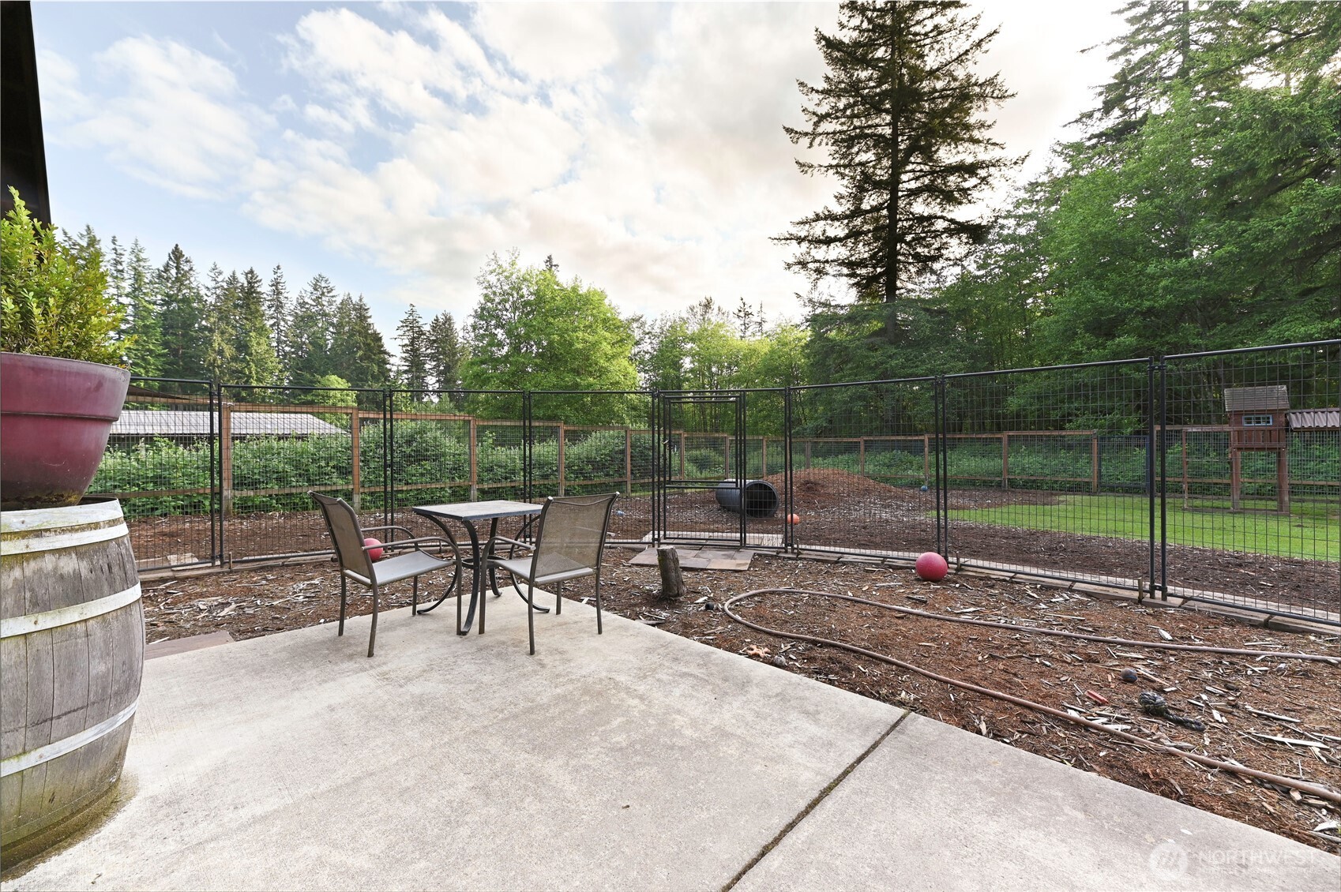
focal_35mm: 14
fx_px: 521
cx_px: 670
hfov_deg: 104.3
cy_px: 446
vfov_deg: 81.1
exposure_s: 1/1000
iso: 400
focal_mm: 14
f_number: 7.1
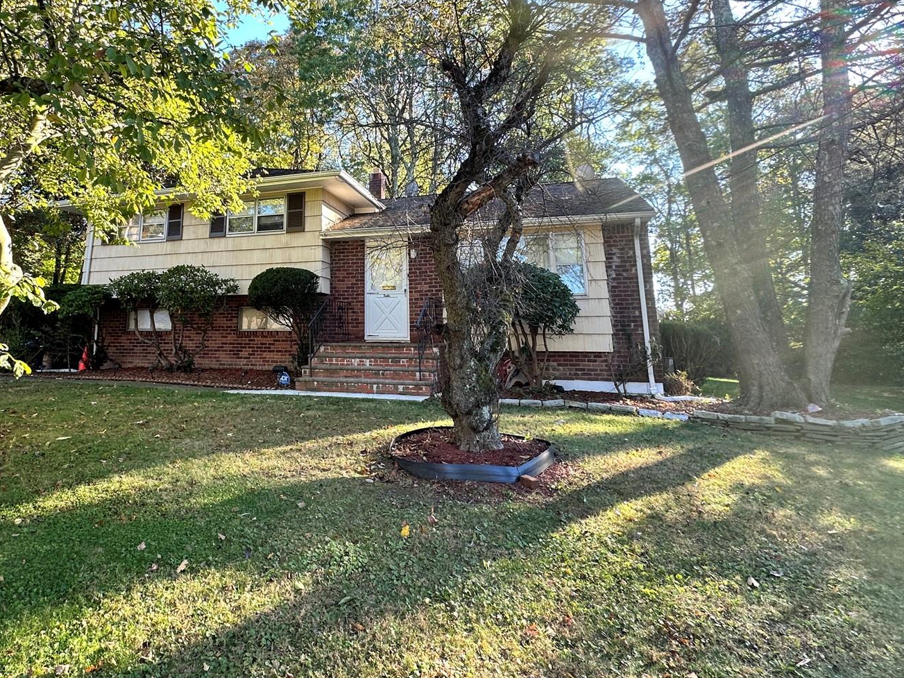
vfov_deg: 59.7
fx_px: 574
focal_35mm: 22
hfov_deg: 74.8
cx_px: 329
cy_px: 228
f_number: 2.2
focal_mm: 2.22
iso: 64
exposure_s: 1/99
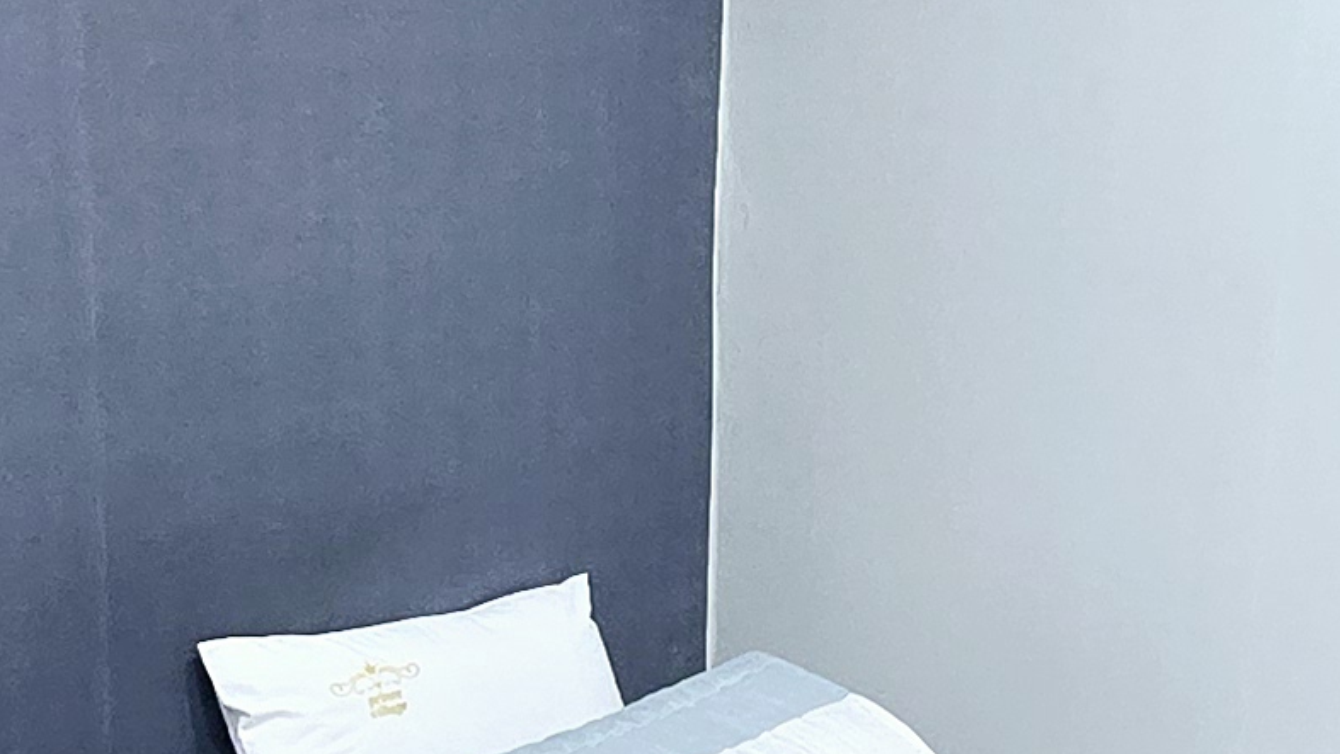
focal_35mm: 72
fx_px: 2559
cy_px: 577
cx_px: 1114
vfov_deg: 16.7
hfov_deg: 28.6
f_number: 2.2
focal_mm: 2.2
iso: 400
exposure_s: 1/60.2
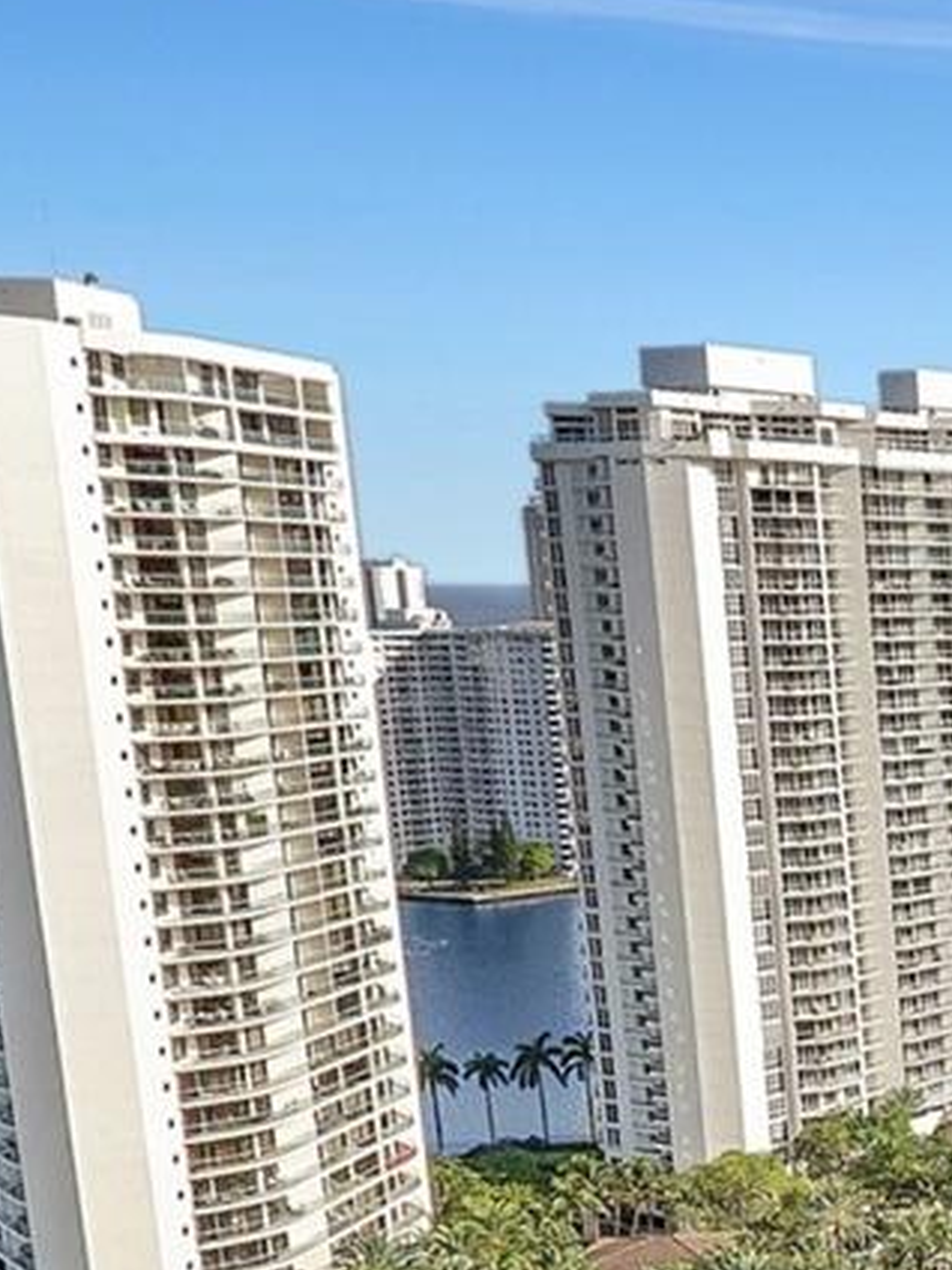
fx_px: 2127
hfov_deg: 19.6
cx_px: 1656
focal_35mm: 58
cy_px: 1556
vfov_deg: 28.5
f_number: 13
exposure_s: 1/800
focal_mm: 16
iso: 640
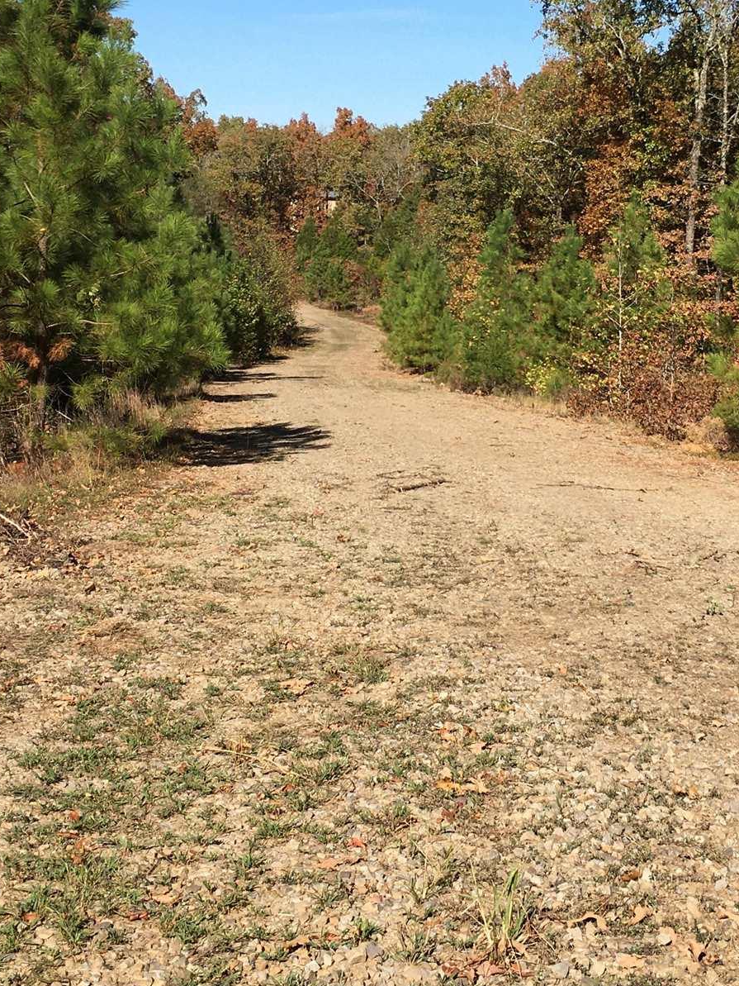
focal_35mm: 56
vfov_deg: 34.1
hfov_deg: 26.0
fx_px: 1594
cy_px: 356
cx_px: 490
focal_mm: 4.15
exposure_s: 1/1508
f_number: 2.2
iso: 25
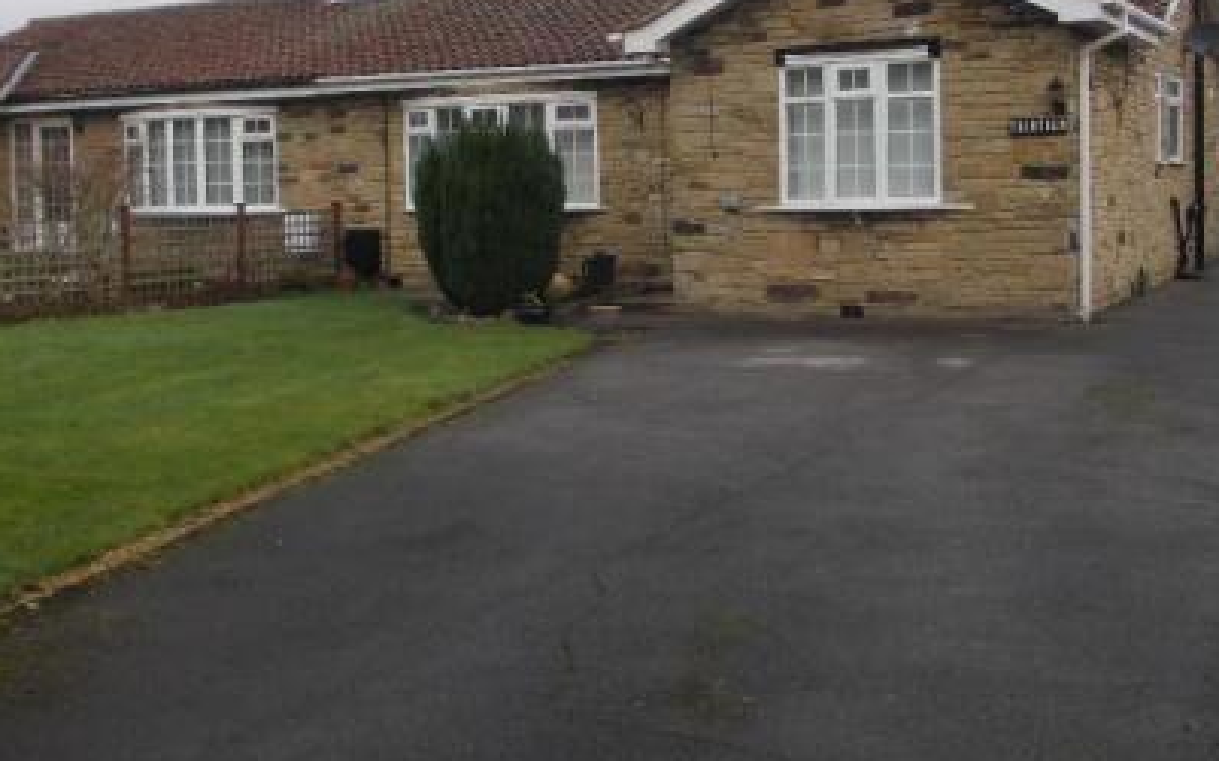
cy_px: 241
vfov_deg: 29.6
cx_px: 632
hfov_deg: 46.2
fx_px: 1428
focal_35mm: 43
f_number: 2.7
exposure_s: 1/125
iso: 80
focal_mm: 4
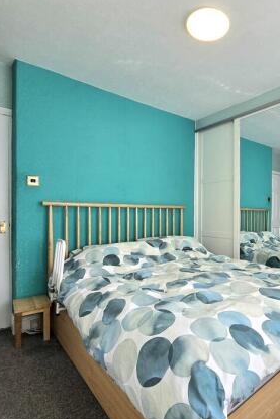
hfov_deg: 61.7
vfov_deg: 86.9
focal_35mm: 19
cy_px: 210
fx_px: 221
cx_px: 203
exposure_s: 1/100
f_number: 2.2
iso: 64
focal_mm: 2.2
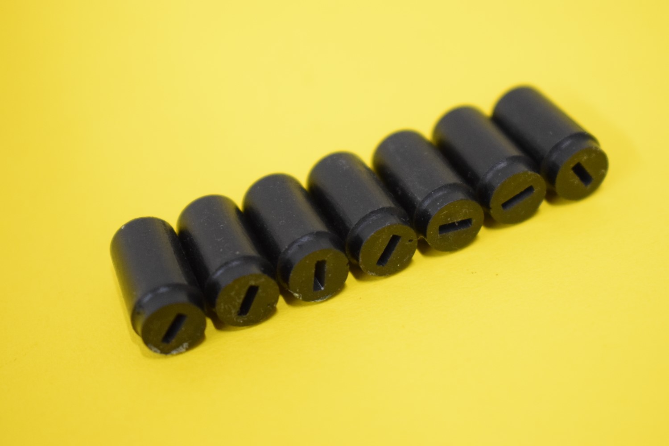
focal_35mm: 82
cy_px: 223
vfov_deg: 16.6
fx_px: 1533
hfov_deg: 24.6
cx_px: 334
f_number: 5.6
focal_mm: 55
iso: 3200
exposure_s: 1/125
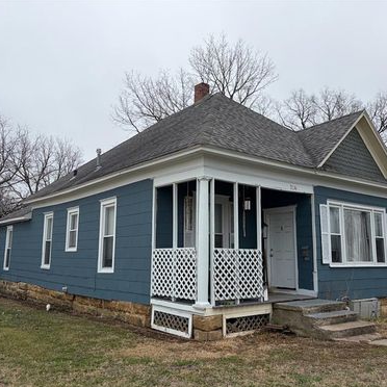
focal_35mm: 31
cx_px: 198
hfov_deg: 52.5
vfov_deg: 52.5
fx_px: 392
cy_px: 196
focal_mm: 5.96
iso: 50
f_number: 1.6
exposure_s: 1/1667
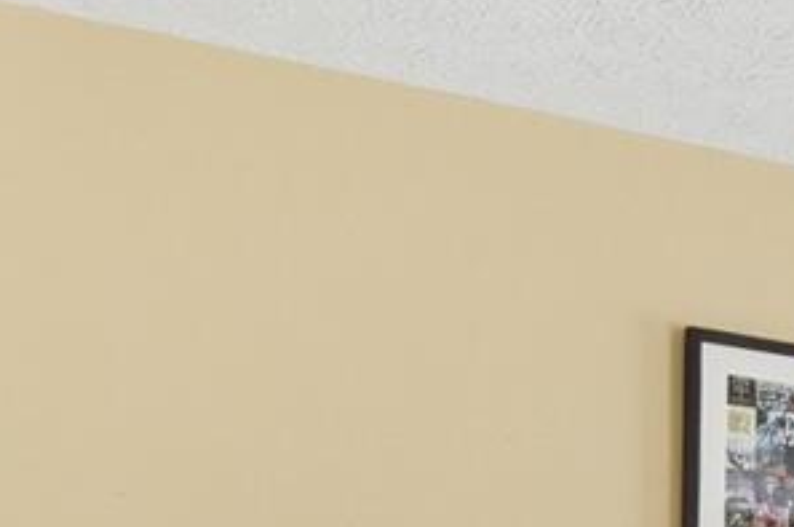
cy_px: 877
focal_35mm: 101
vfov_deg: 12.6
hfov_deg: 15.2
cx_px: 1708
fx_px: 2224
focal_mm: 10
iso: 100
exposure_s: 1/1000
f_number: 4
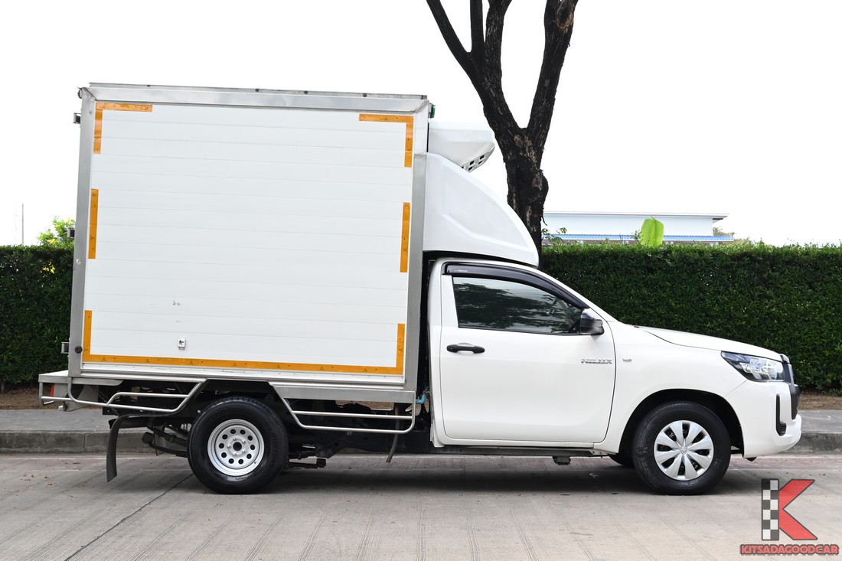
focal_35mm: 52
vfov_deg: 26.0
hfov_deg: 38.2
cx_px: 421
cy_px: 280
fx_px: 1216
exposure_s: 1/250
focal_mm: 35
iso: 400
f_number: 8
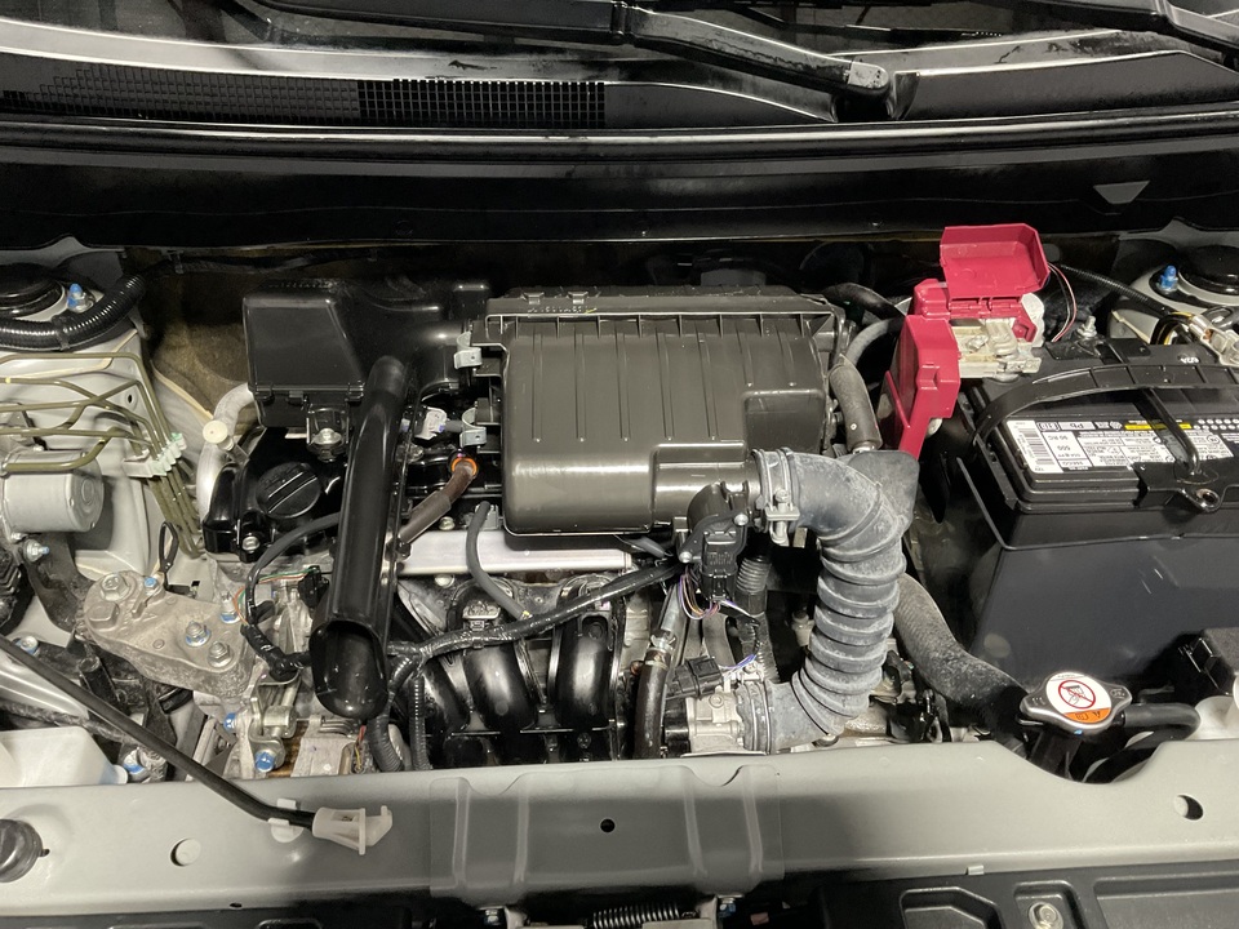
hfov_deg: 61.7
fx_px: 1038
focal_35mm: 29
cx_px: 620
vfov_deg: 48.2
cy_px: 464
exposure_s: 1/60
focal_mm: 3
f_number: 1.8
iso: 250
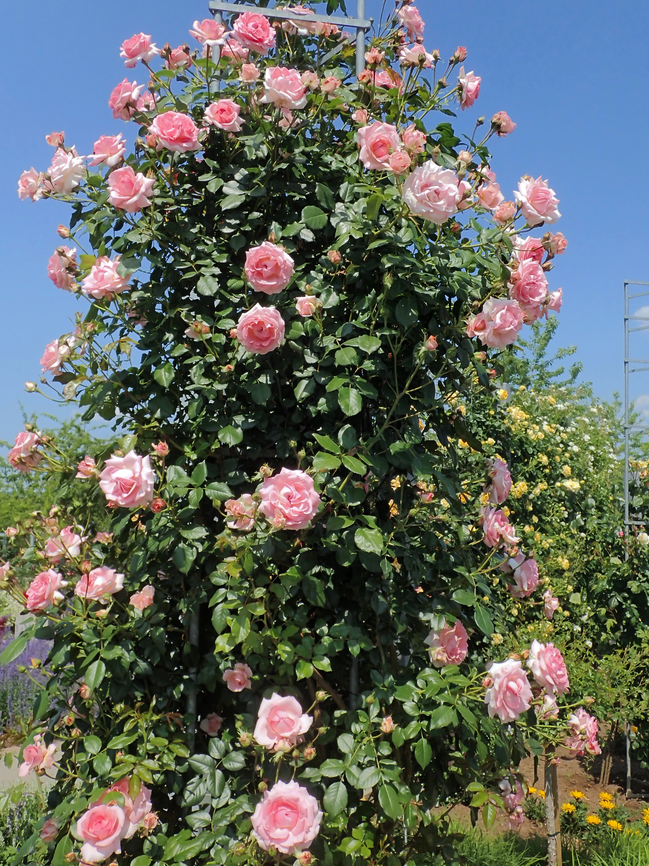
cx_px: 324
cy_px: 433
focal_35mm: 30
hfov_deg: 46.8
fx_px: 750
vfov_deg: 60.0
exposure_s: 1/640
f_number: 3.2
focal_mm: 5.5
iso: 100
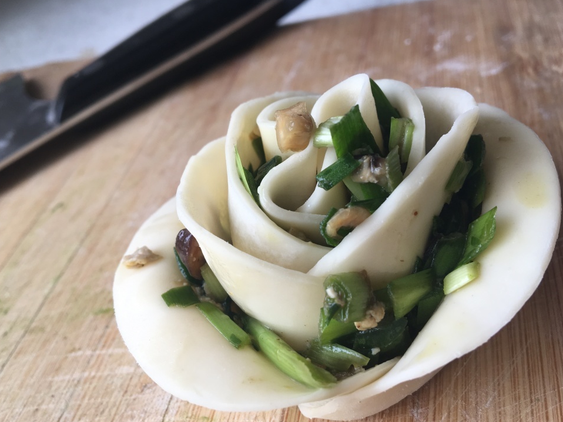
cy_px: 219
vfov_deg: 45.4
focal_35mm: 31
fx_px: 504
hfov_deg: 58.4
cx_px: 274
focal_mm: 4.15
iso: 32
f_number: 2.2
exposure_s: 1/100
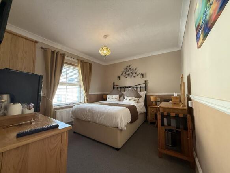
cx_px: 115
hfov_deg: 102.1
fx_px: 93
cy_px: 86
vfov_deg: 85.7
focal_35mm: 14
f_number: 2.2
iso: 400
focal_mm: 2.22
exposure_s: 1/71
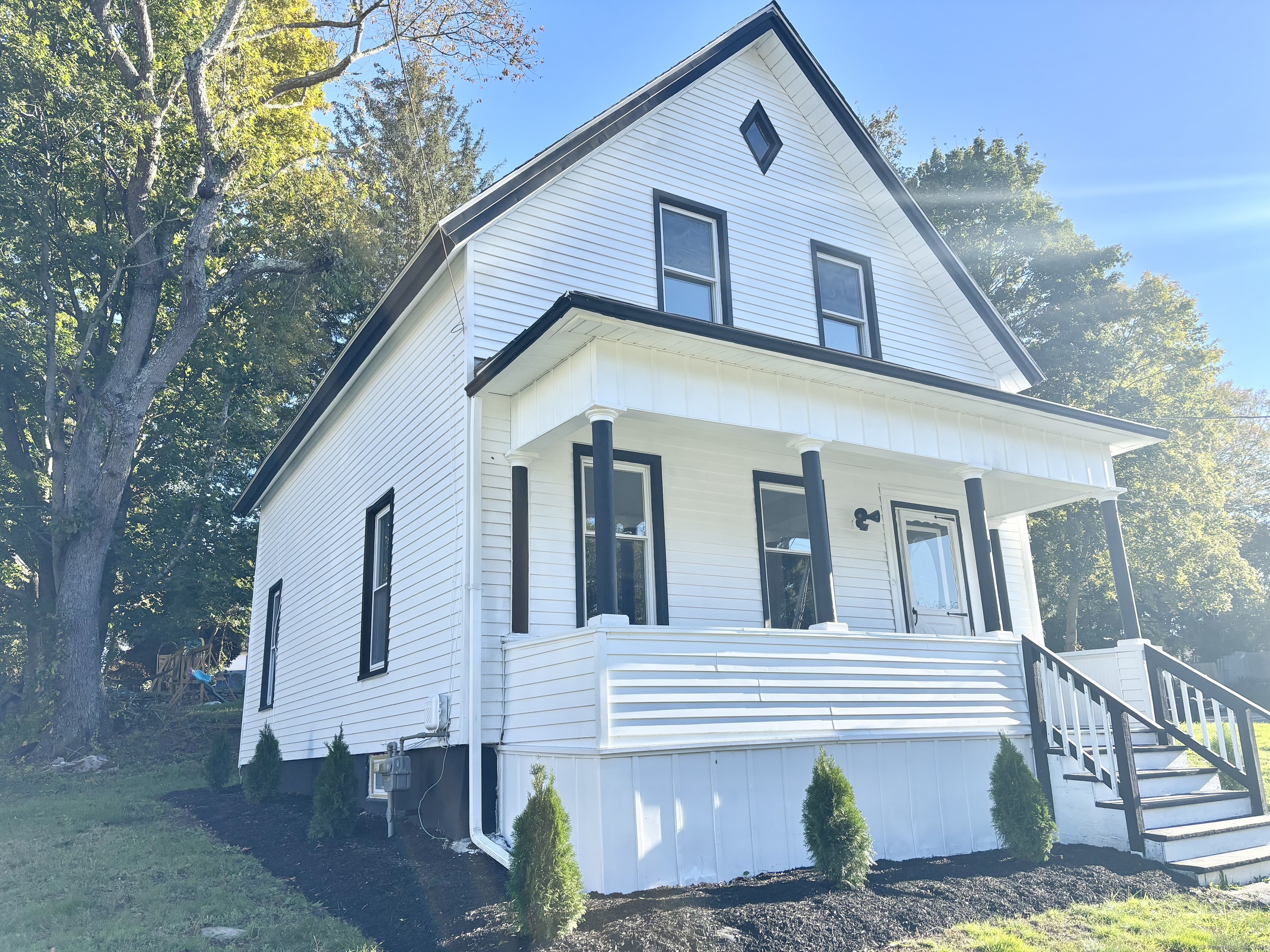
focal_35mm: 26
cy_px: 476
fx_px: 954
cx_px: 635
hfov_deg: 67.3
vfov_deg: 53.1
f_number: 1.6
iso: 50
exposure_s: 1/1279
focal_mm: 5.96
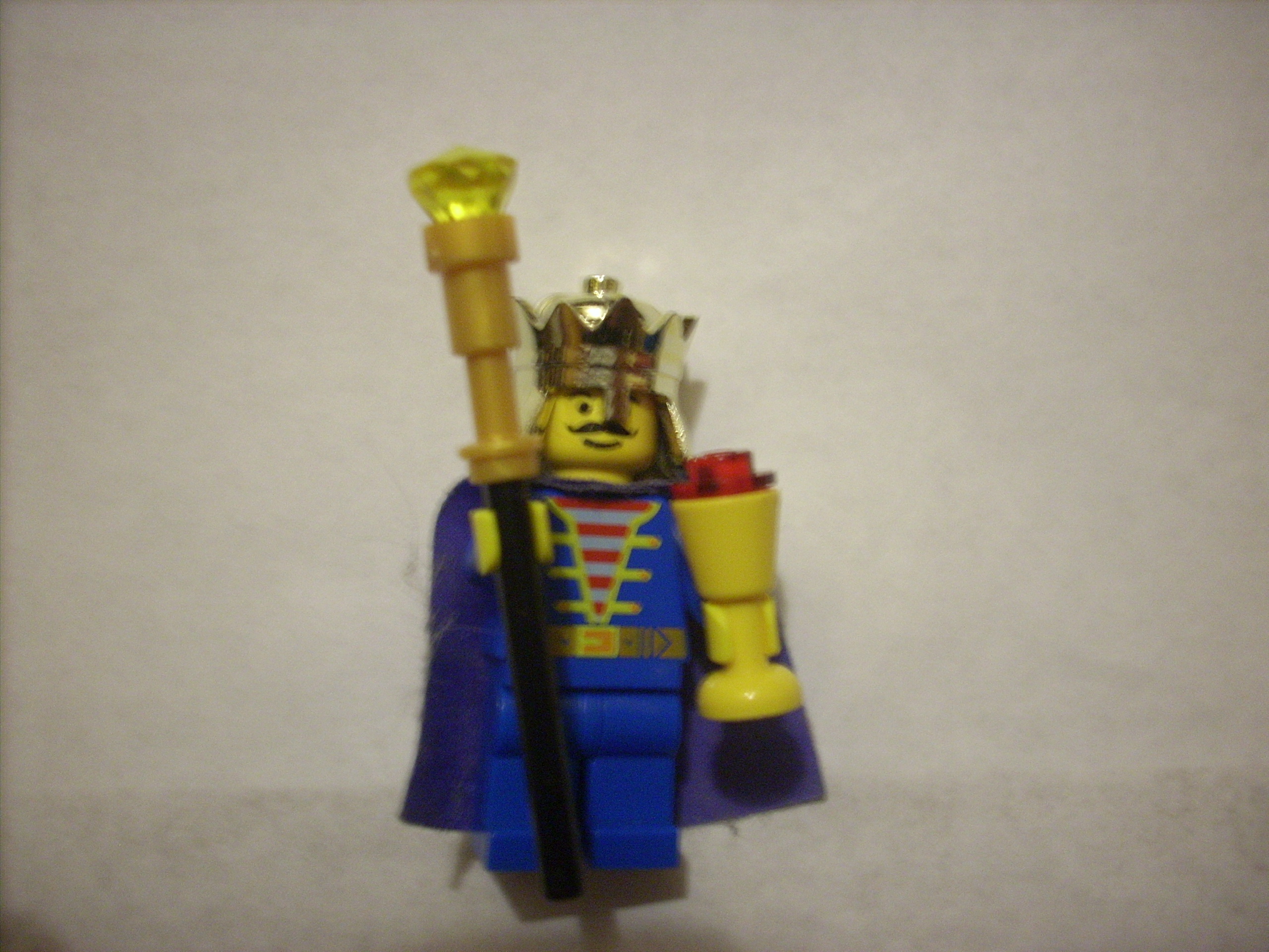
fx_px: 1356
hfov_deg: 50.1
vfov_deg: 38.7
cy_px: 476
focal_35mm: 37
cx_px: 634
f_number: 2.8
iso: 248
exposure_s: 1/4
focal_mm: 6.2
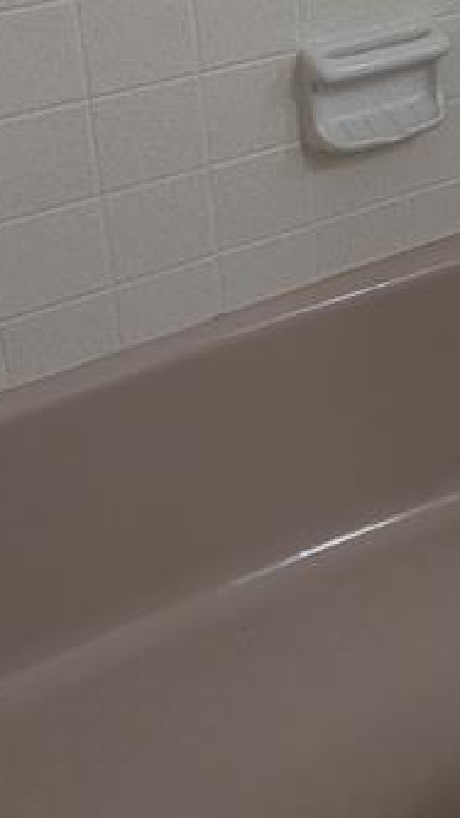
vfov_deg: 35.5
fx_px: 1019
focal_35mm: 47
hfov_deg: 23.2
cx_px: 559
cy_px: -137
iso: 87
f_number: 1.7
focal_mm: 2.02
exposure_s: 1/60
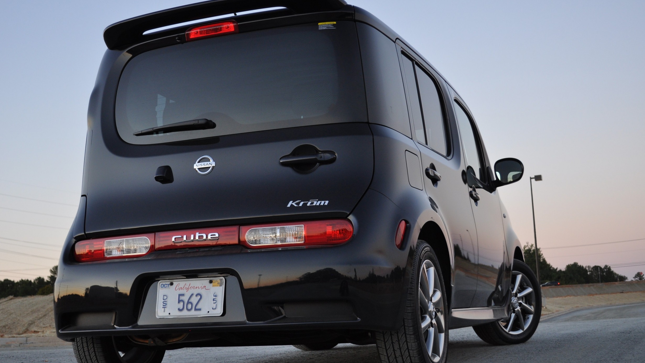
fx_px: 872
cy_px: 188
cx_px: 323
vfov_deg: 23.5
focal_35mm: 51
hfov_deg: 40.6
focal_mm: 32
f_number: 4.8
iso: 450
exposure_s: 1/60
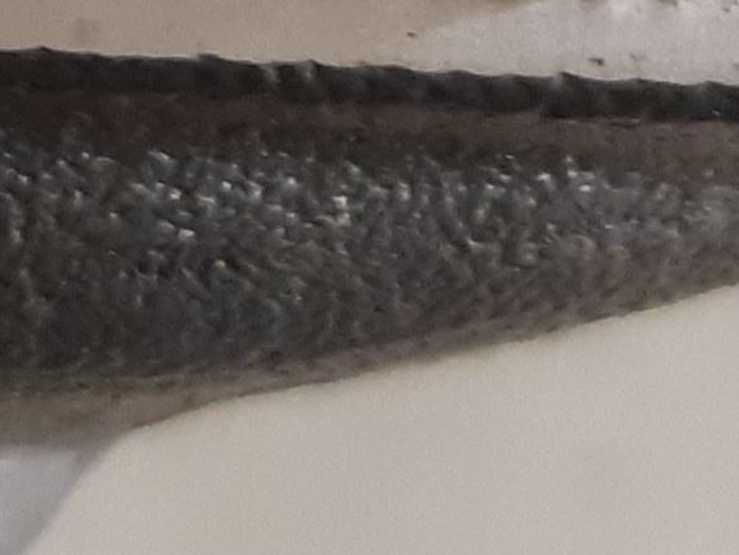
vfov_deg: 14.4
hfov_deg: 18.2
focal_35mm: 94
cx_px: -420
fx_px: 2008
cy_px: -337
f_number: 1.7
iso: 250
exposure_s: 1/25
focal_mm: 3.93
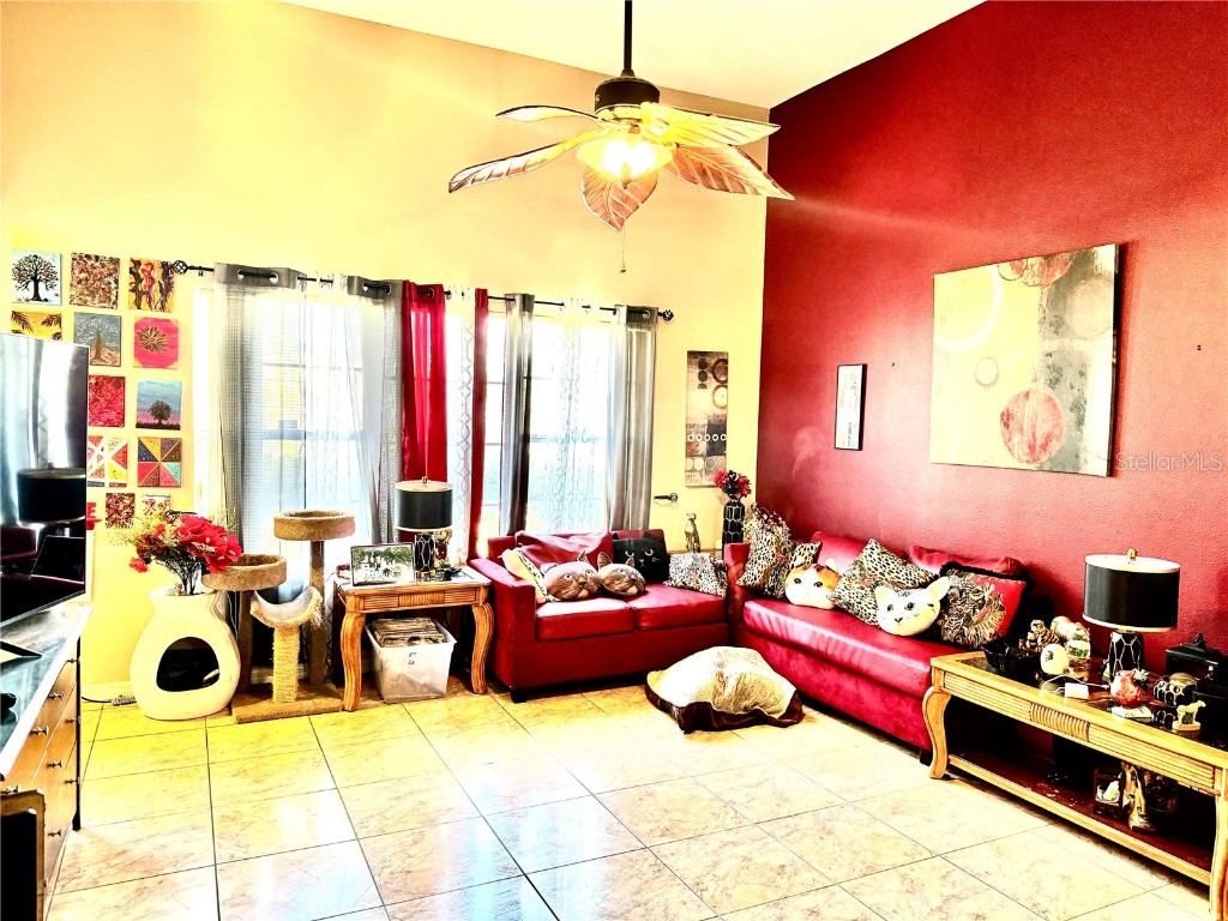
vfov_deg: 56.8
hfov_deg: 71.6
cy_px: 460
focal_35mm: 24
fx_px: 851
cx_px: 614
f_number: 1.78
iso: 250
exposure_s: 1/60
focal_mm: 6.76
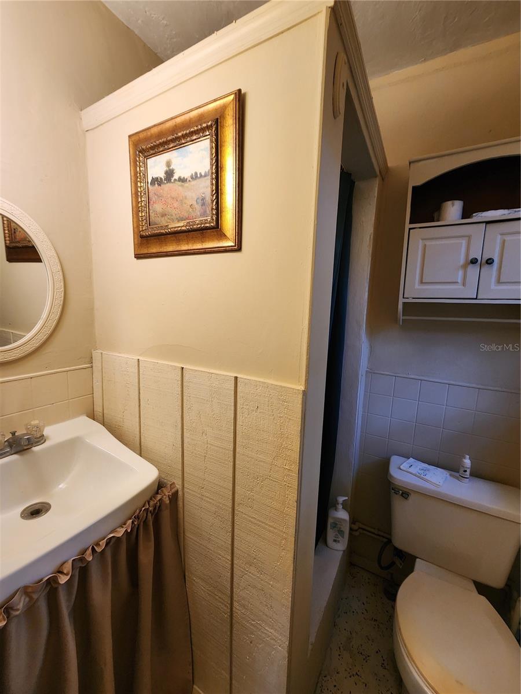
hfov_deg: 89.9
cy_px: 347
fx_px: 261
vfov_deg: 106.2
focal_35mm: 13
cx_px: 260
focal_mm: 2.2
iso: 200
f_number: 2.2
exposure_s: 1/60
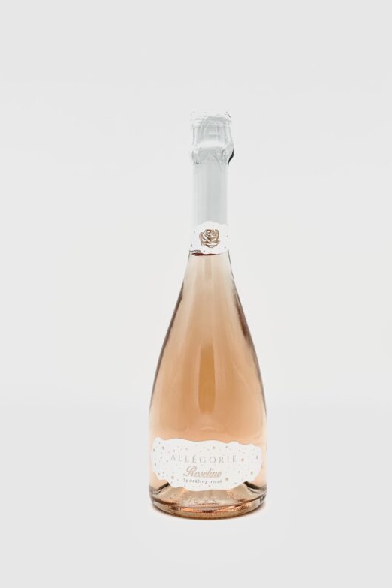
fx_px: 833
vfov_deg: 38.9
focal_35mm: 51
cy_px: 289
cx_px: 210
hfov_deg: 26.5
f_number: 1.78
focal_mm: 6.86
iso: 64
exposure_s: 1/1120
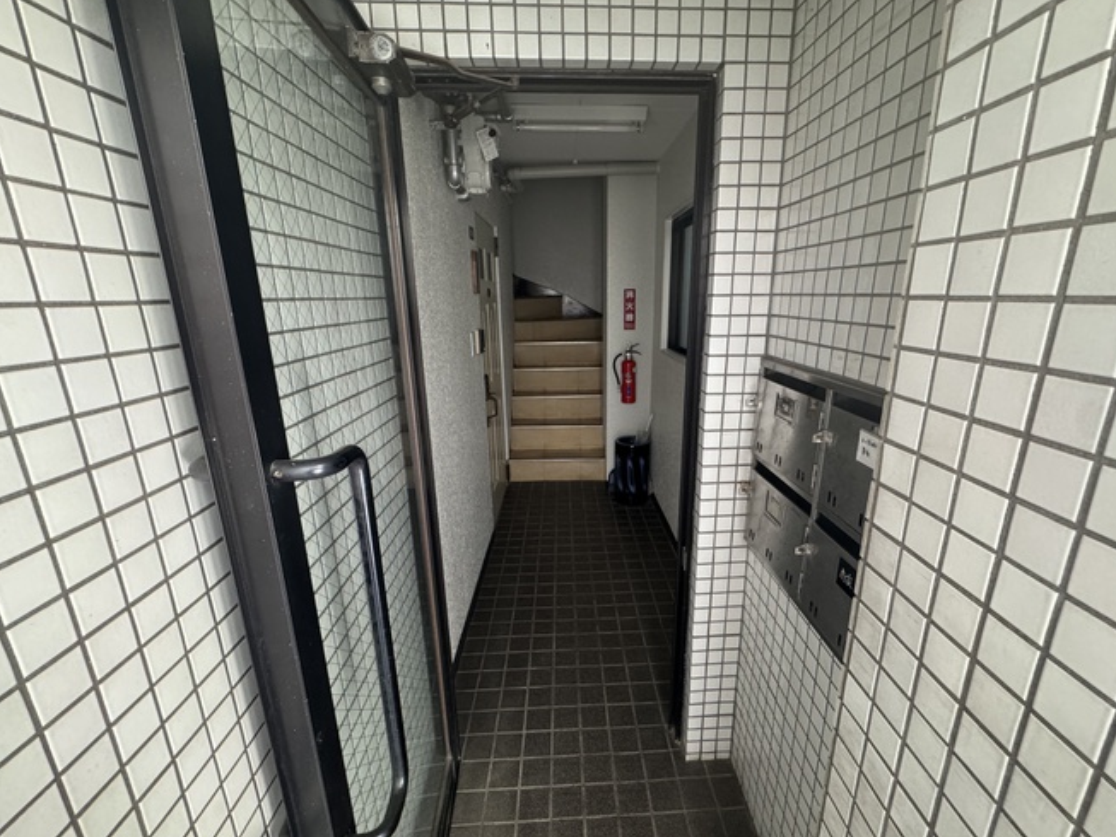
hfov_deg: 98.1
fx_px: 484
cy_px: 424
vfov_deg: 81.8
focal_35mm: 15
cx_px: 590
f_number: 2.2
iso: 400
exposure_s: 1/60
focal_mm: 2.22
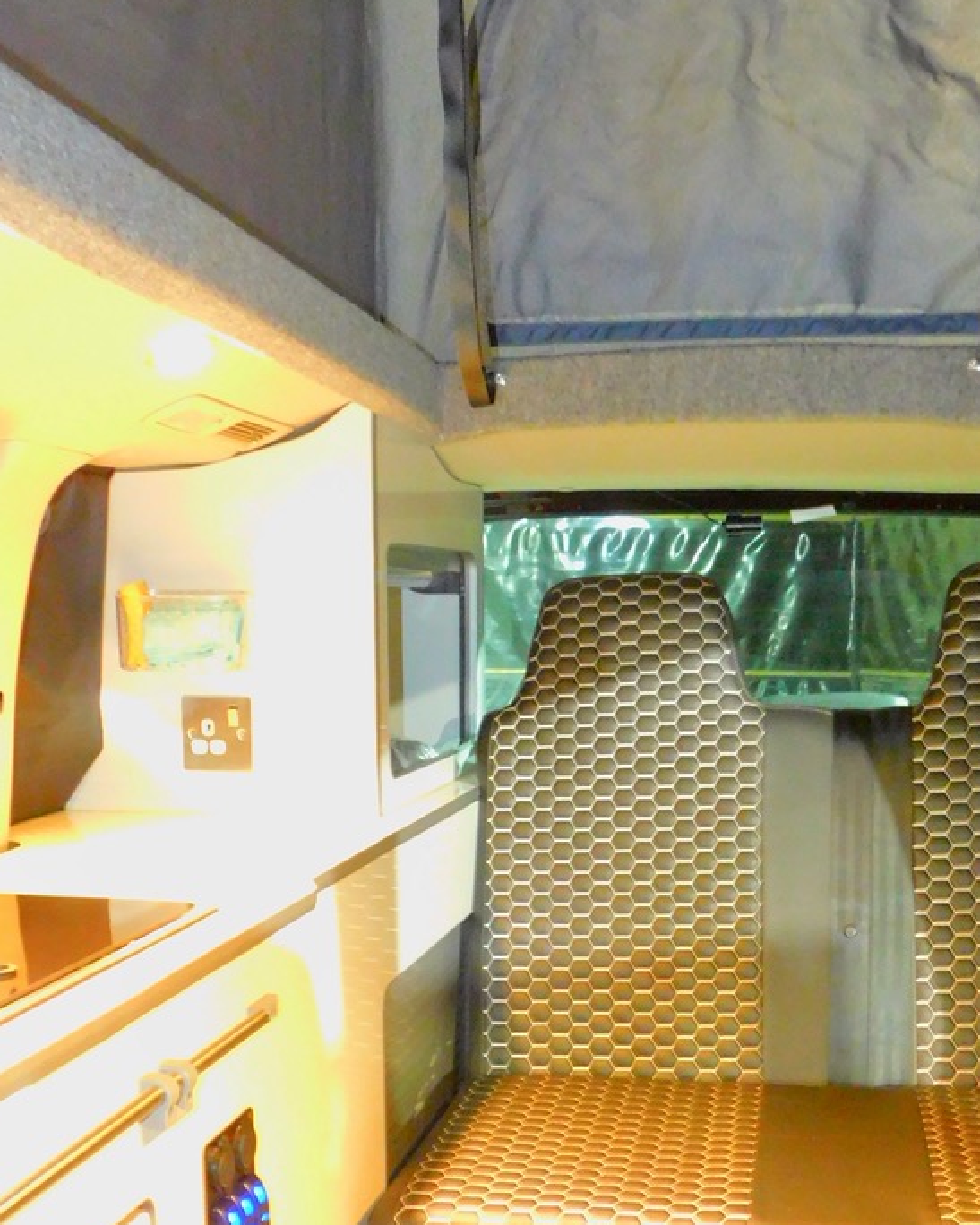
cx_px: 516
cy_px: 790
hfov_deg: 35.7
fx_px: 1523
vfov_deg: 43.4
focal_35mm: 42
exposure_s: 1/5
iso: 800
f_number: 3
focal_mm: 4
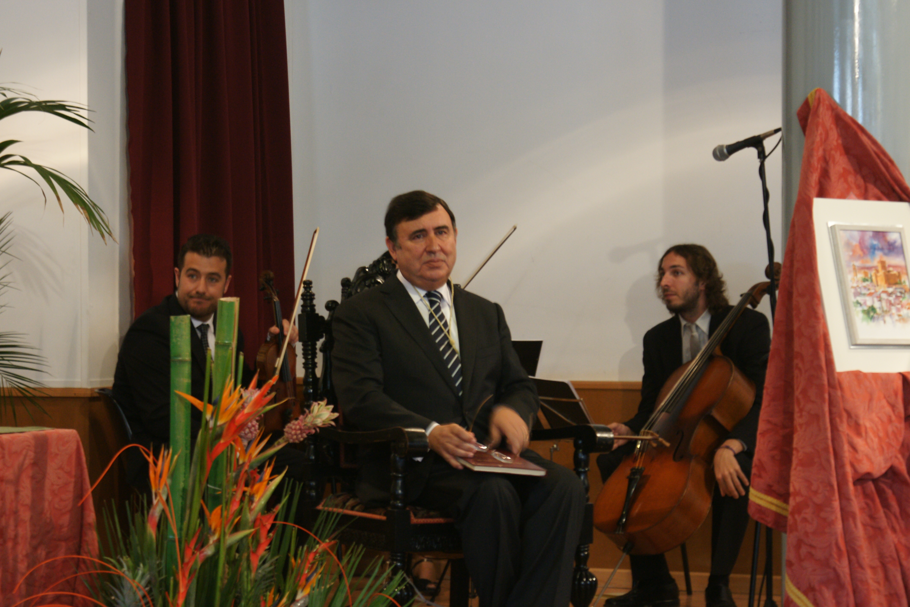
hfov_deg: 27.0
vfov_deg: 18.2
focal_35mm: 75
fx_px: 1896
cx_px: 455
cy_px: 304
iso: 800
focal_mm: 50
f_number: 5.6
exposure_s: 1/13
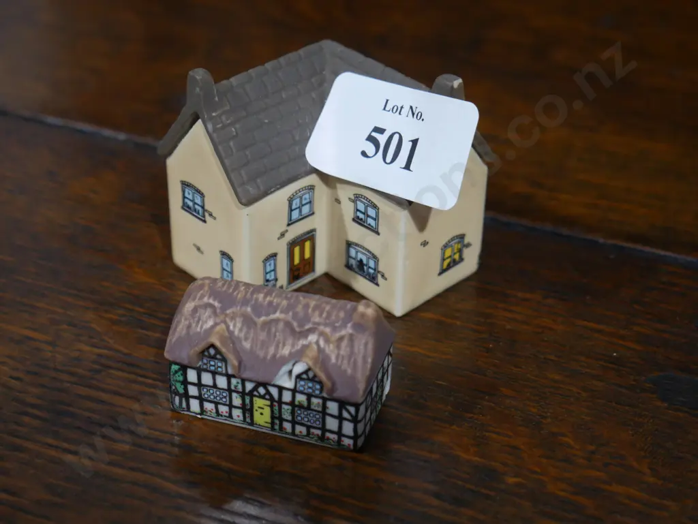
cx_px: 349
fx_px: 1331
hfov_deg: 29.4
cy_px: 262
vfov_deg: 22.3
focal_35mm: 66
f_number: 5.4
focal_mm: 33
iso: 1000
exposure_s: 1/80
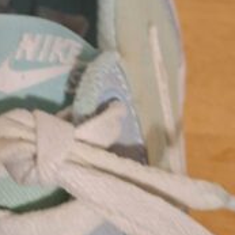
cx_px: 56
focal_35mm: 94
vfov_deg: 18.5
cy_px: 117
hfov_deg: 18.4
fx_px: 722
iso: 800
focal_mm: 5.54
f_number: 1.8
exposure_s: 1/20
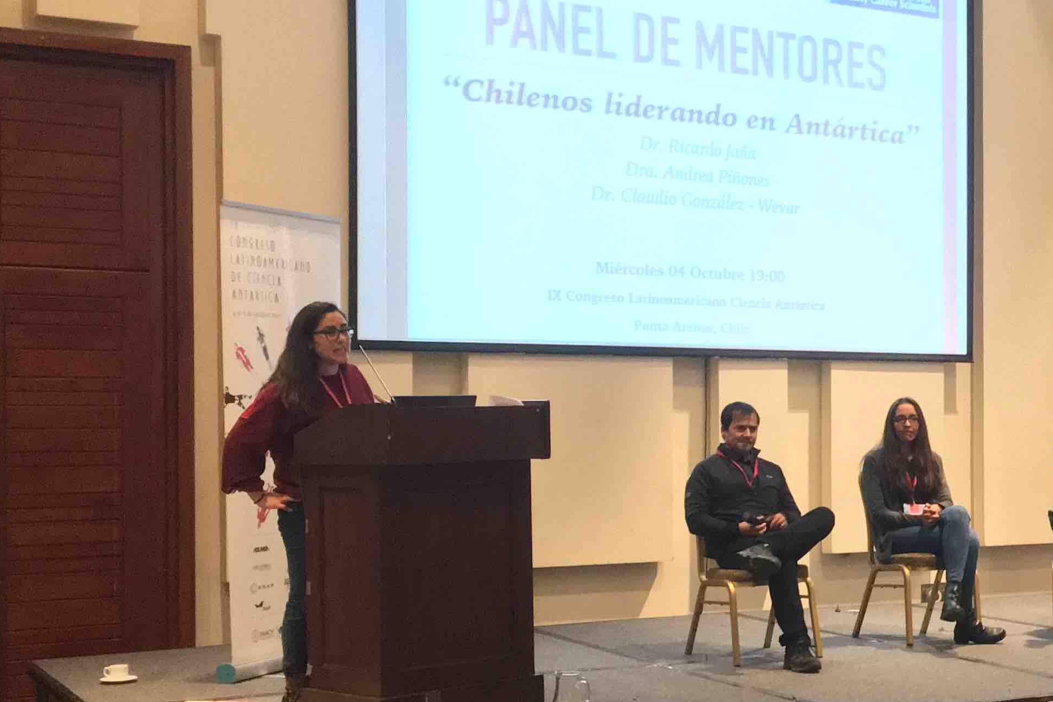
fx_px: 1843
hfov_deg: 30.6
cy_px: 432
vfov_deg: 21.5
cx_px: 928
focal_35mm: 63
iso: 320
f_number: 2.2
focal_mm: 4.15
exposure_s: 1/17
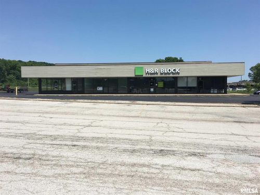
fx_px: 218
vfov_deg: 48.2
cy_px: 98
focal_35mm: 29
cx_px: 130
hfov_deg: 61.7
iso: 25
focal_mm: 4.15
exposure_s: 1/2481
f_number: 2.2
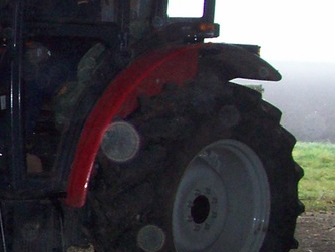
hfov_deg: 14.5
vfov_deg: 12.2
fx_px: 1182
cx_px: -242
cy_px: 138
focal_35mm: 122
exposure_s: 1/112
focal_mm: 5.6
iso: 140
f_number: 2.7
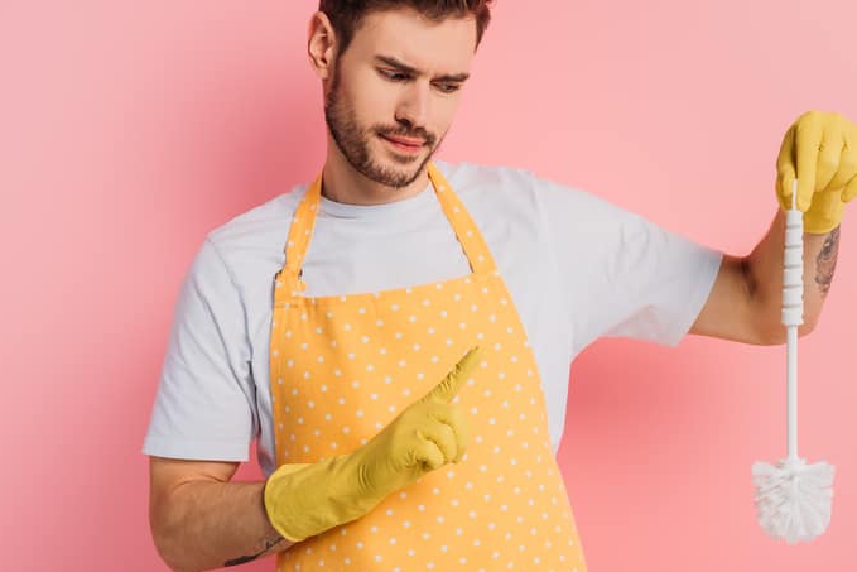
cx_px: 552
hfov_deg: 19.8
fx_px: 2452
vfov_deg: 13.3
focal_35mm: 103
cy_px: 259
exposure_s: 1/200
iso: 125
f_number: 5.6
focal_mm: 70
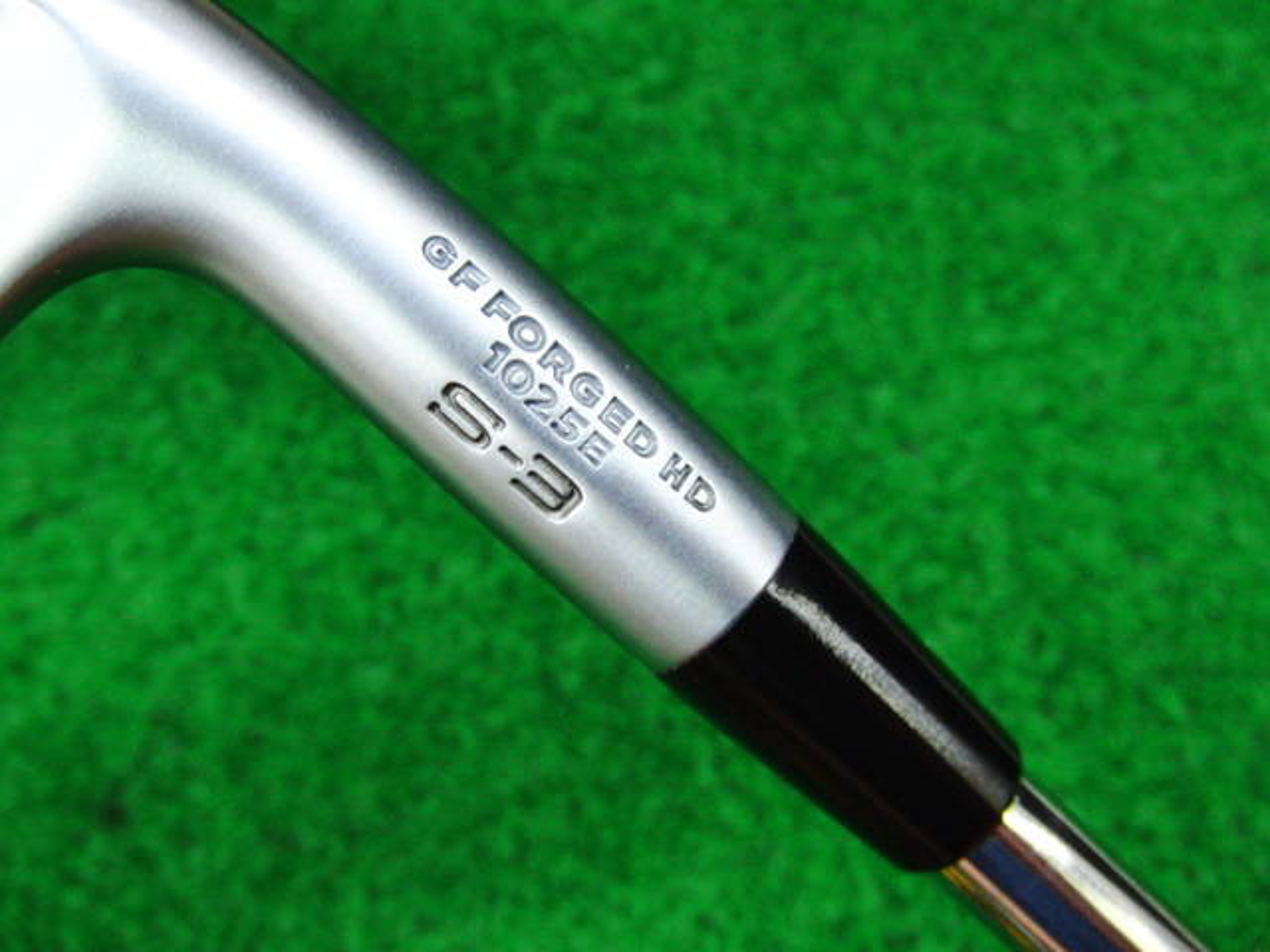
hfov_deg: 50.1
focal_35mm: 37
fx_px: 1357
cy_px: 476
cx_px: 635
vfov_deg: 38.7
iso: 400
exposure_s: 1/50
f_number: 3.6
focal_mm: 6.42
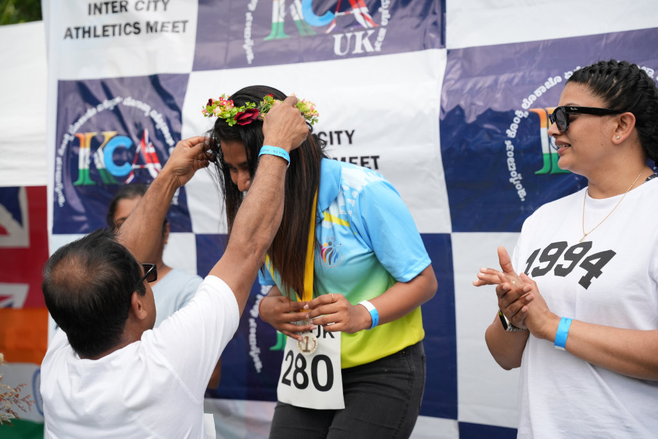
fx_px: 981
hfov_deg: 37.1
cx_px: 329
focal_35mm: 54
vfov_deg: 25.2
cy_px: 220
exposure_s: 1/2000
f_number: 2.8
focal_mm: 53.7
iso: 250
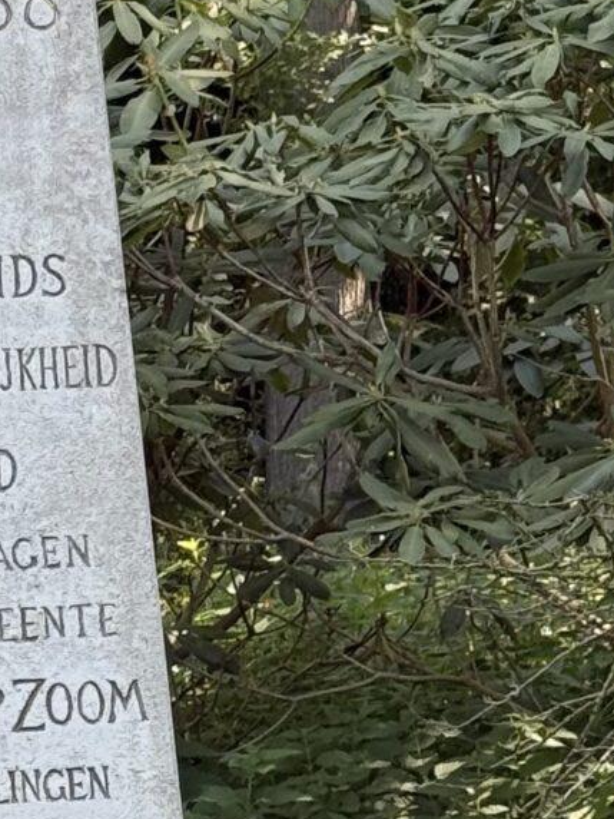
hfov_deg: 6.9
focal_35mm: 215
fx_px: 5085
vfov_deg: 9.2
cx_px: 63
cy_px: 598
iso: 64
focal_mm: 6.76
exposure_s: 1/276
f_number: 1.78
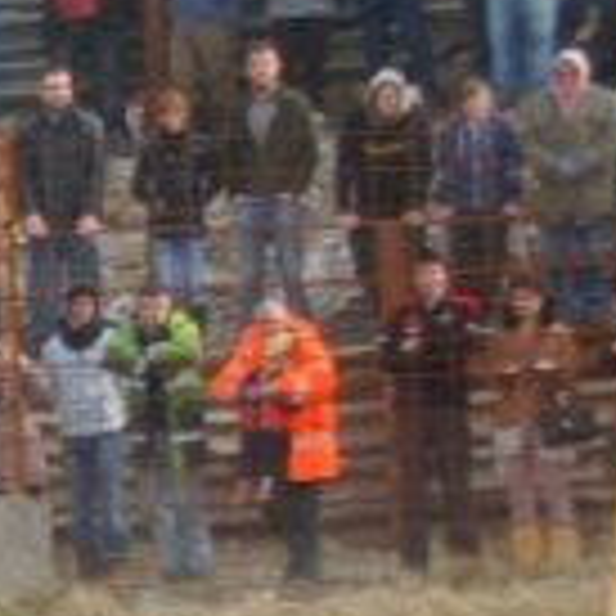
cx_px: -468
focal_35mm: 238
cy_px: 814
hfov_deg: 7.2
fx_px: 4792
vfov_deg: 7.3
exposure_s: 1/500
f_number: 4.8
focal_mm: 40
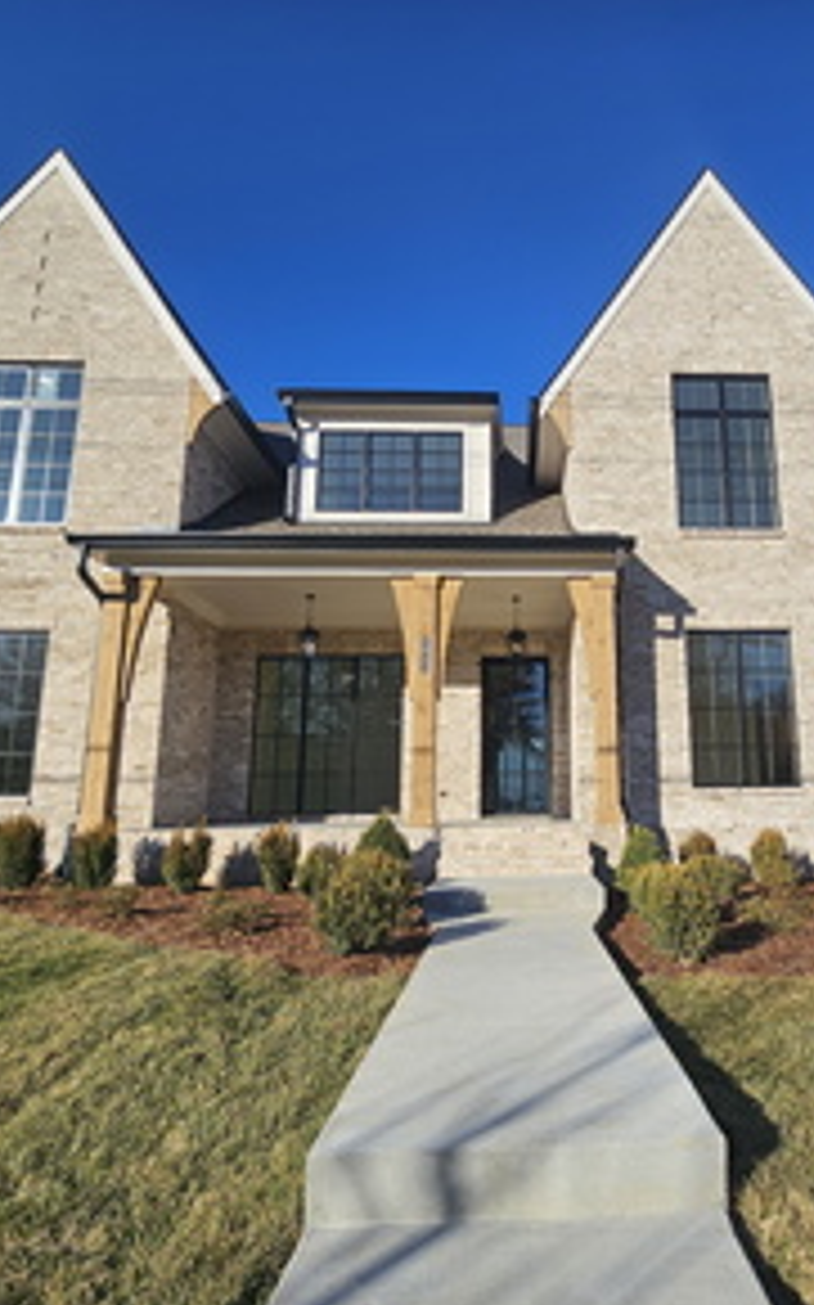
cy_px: 652
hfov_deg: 60.1
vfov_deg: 88.0
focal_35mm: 19
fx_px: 675
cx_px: 567
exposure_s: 1/3336
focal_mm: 2.2
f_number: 2.2
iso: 50
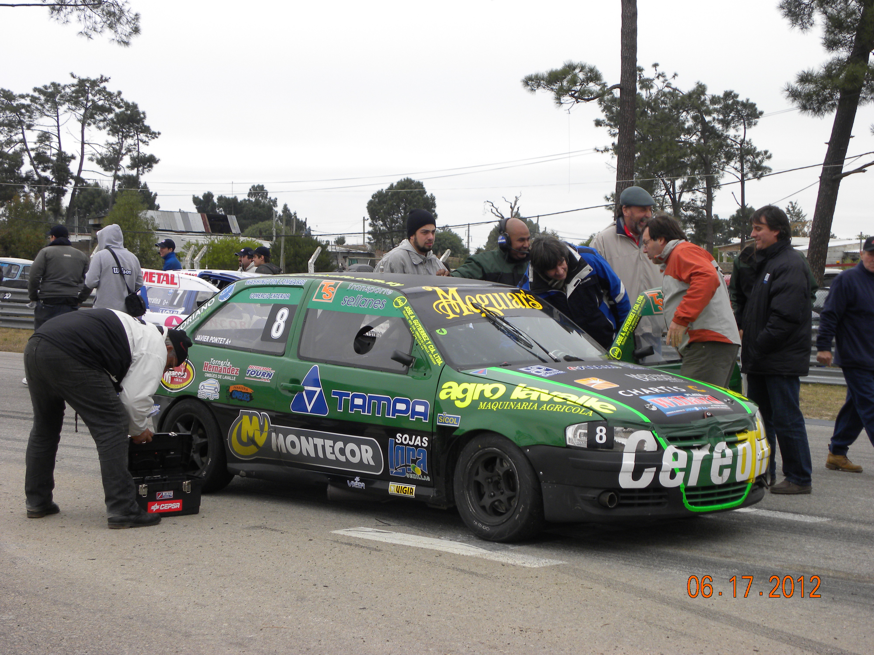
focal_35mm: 75
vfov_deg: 19.6
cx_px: 437
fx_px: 1894
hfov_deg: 26.0
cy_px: 328
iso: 64
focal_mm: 13.4
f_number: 4
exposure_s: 1/120
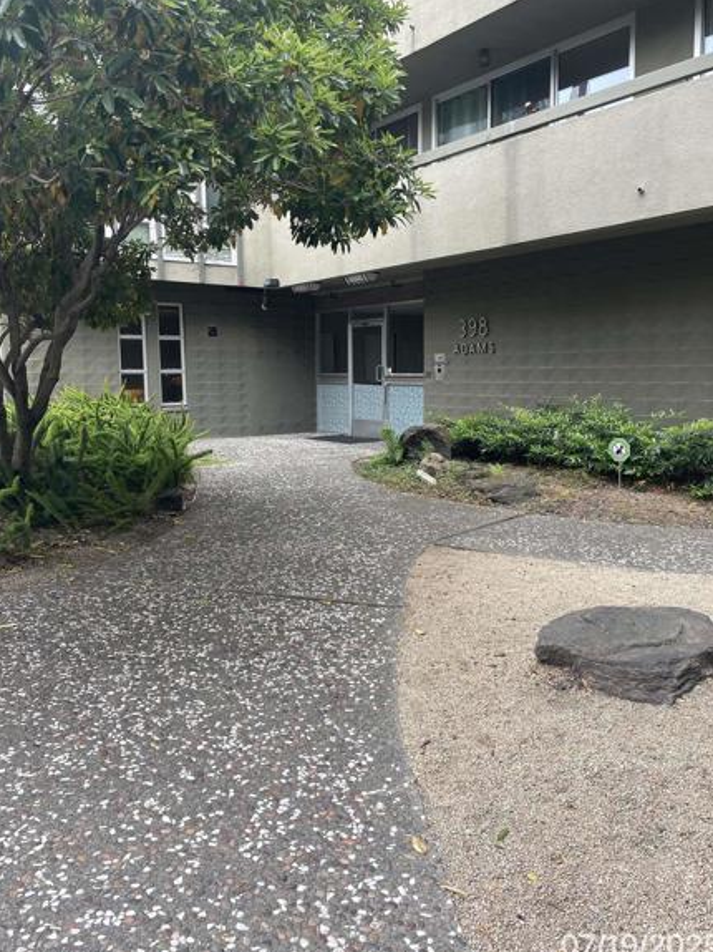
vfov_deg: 61.7
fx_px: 797
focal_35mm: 29
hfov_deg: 48.2
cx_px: 370
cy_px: 473
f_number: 1.6
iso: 32
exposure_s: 1/427
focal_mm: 4.2
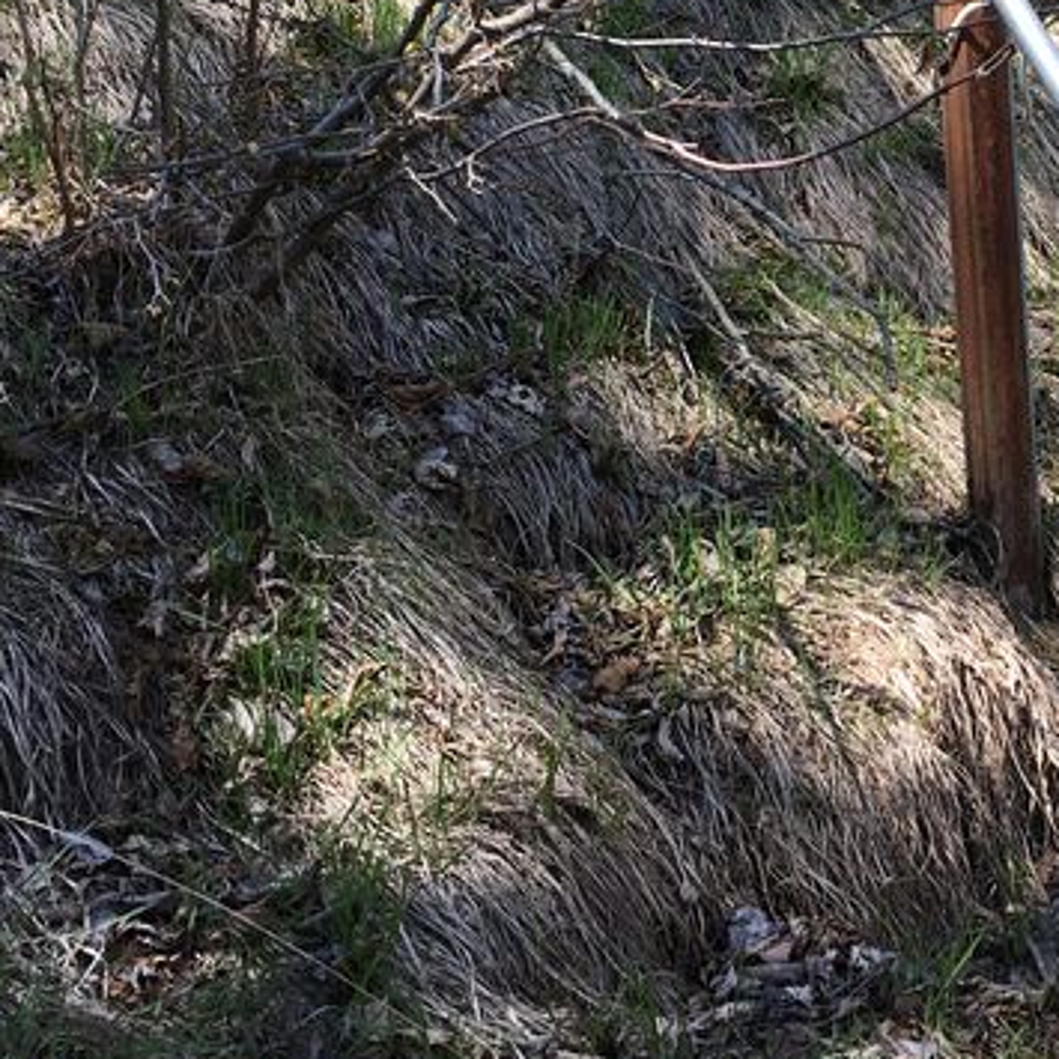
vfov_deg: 25.8
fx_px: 2250
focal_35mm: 65
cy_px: 151
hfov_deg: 25.7
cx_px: 931
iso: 25
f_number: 2.2
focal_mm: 4.15
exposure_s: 1/238
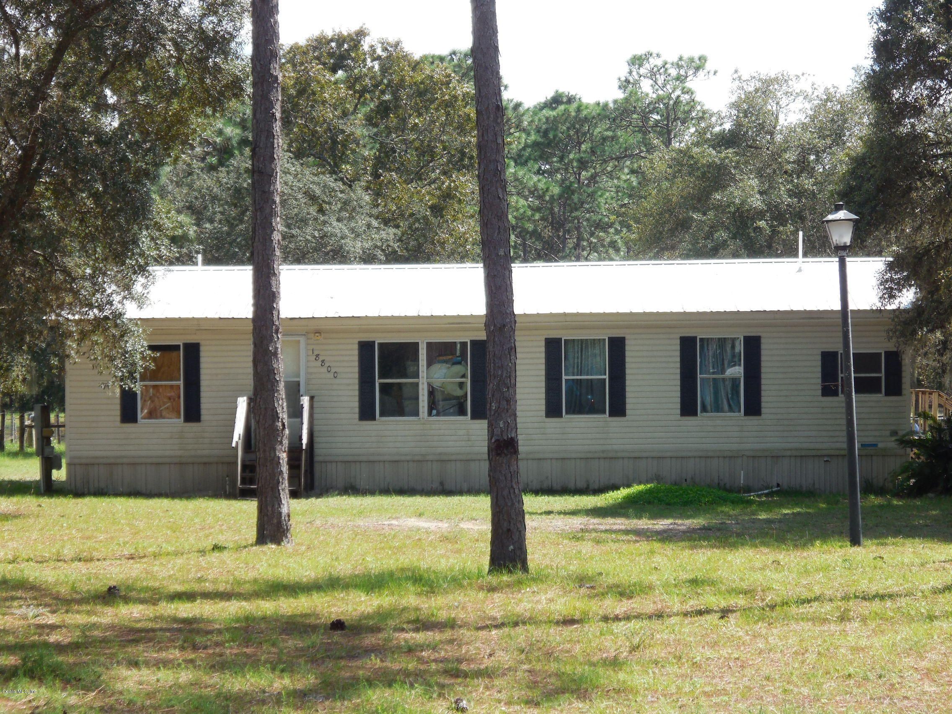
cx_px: 476
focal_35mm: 105
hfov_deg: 18.7
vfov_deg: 14.1
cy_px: 357
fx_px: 2888
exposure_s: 1/250
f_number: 5
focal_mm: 18.7
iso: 125
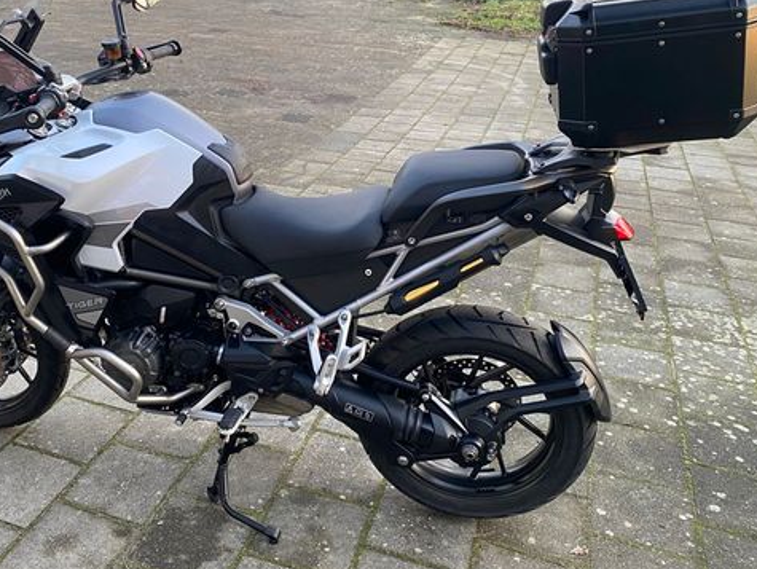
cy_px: 223
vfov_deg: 40.5
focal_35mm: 35
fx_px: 766
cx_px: 295
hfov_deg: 52.2
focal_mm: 4.25
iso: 125
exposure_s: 1/84
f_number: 1.8
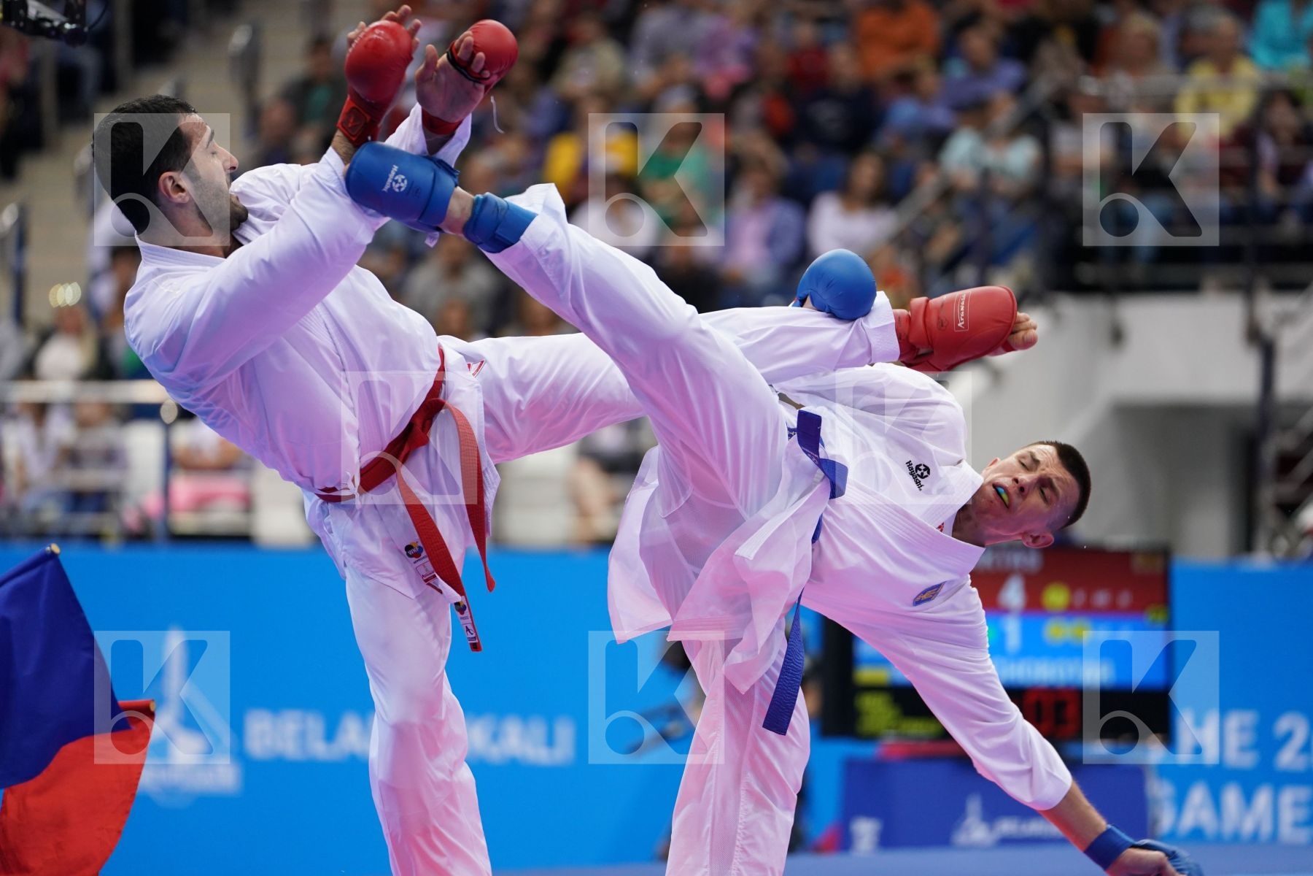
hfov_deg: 10.4
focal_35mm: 198
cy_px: 438
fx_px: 7221
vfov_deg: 6.9
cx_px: 656
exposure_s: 1/1000
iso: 1600
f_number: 2.8
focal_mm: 198
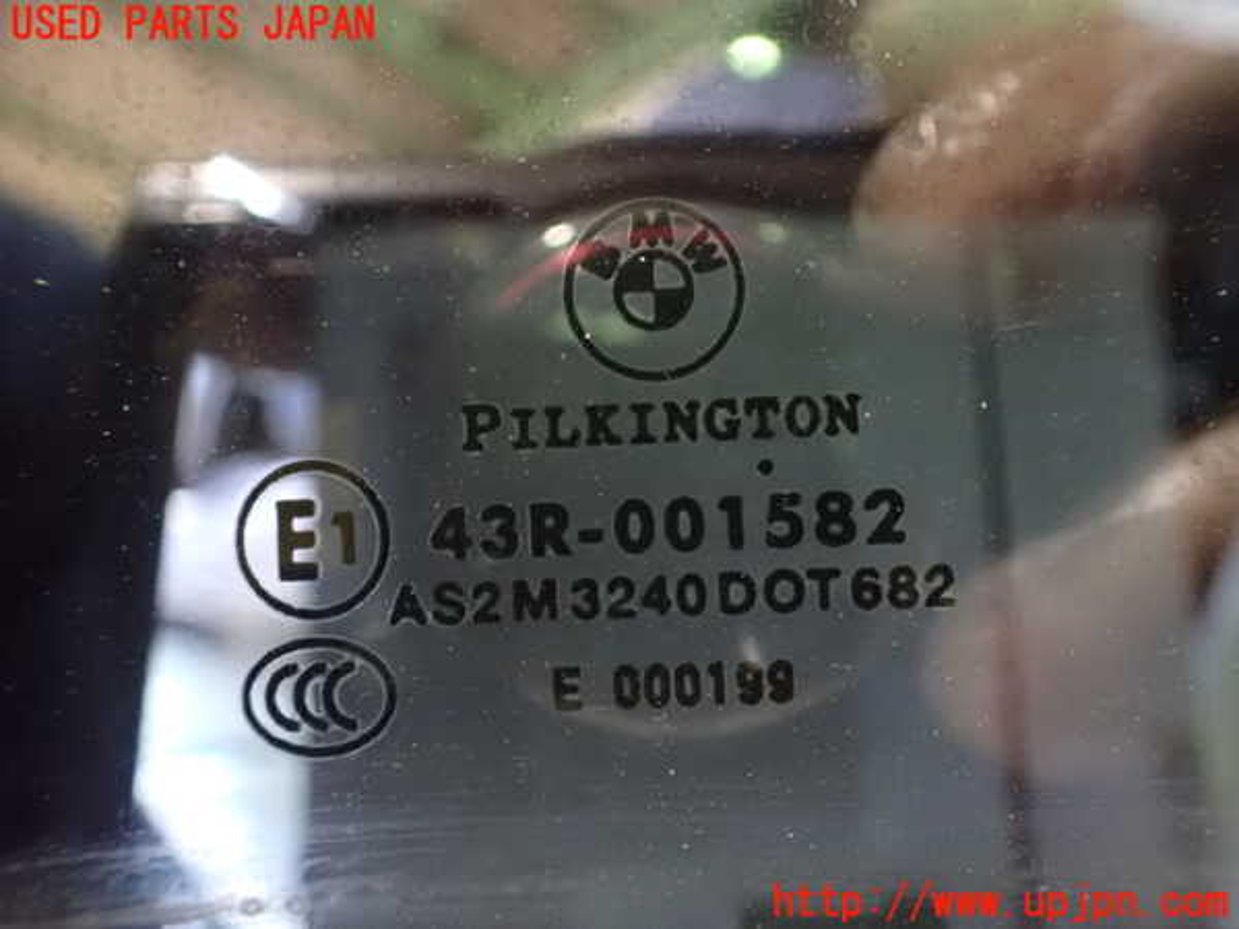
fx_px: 1074
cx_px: 620
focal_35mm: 30
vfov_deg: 46.8
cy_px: 464
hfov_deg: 60.0
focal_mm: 5.4
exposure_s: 1/13
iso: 1600
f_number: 2.3
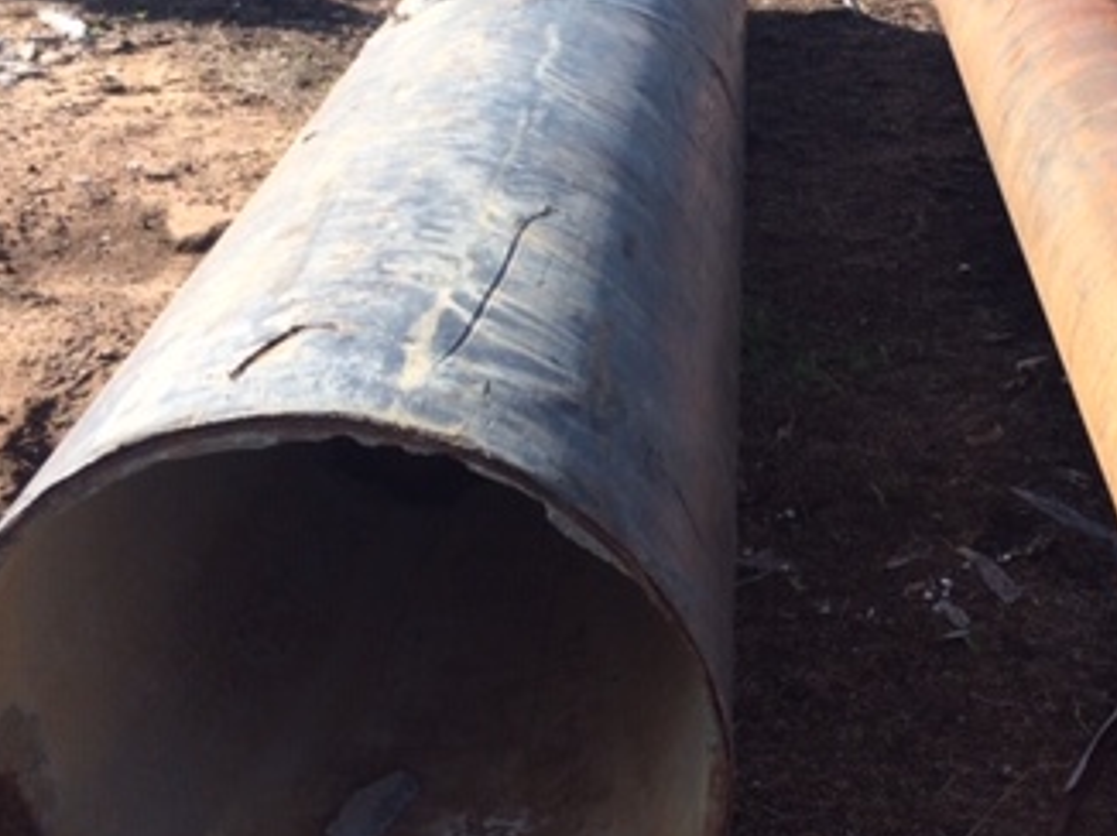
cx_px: 860
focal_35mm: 57
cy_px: 325
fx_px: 1838
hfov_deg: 33.0
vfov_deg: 25.6
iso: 32
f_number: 2.2
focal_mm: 4.15
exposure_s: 1/873
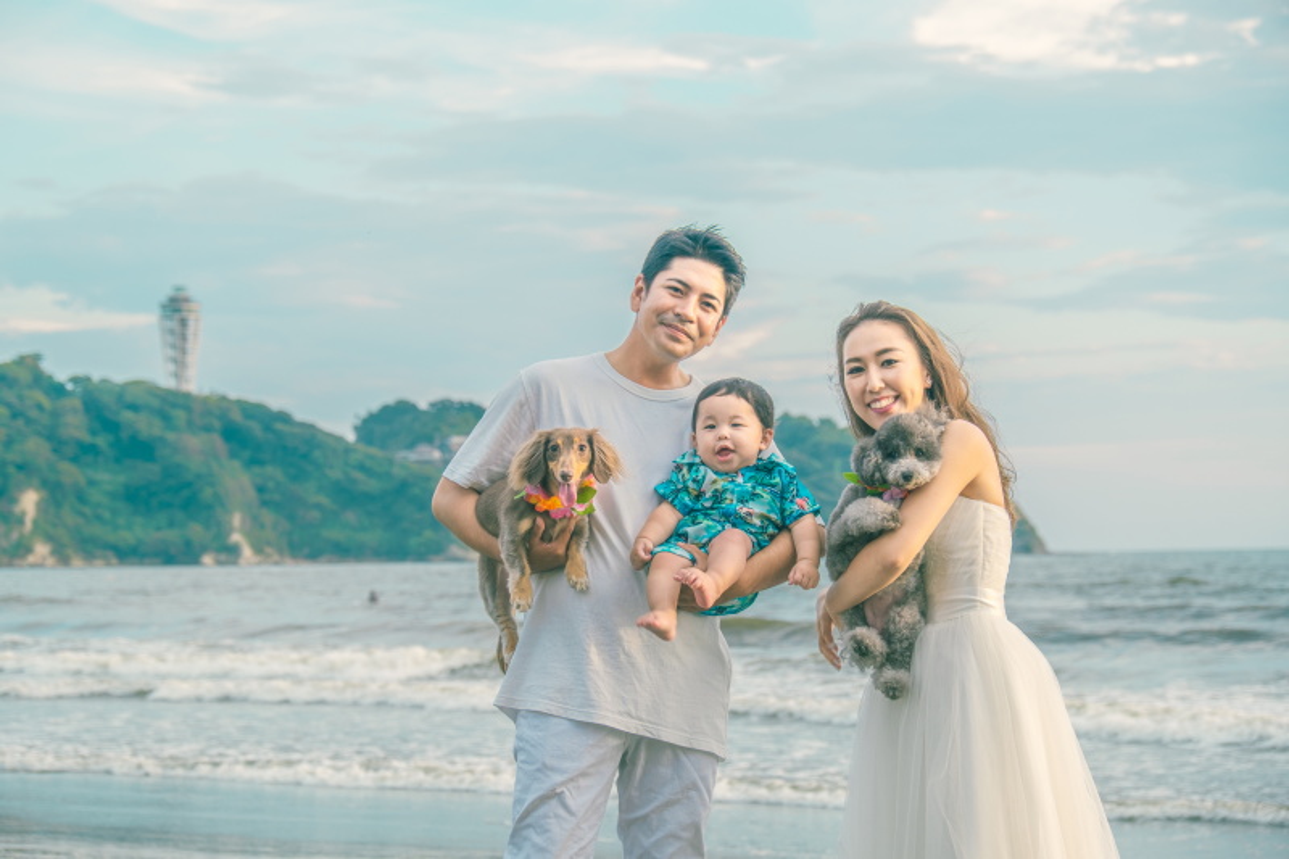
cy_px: 430
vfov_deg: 16.4
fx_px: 2971
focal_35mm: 83
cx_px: 644
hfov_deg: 24.5
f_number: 4
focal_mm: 55
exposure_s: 1/220
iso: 160
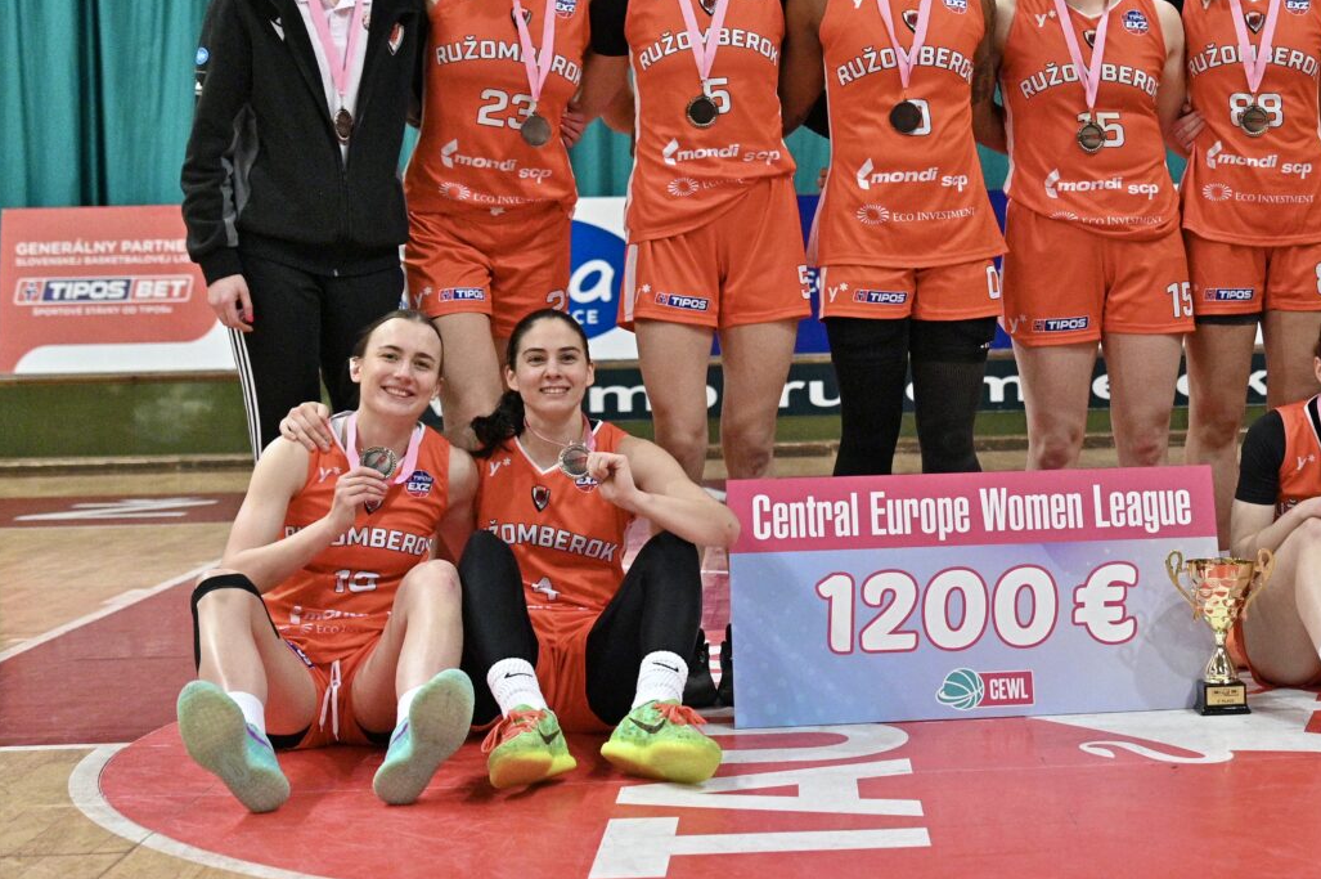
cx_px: 1005
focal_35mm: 58
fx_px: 2127
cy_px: 273
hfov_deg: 33.7
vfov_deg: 23.2
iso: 3200
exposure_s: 1/1000
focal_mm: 38
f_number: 3.2
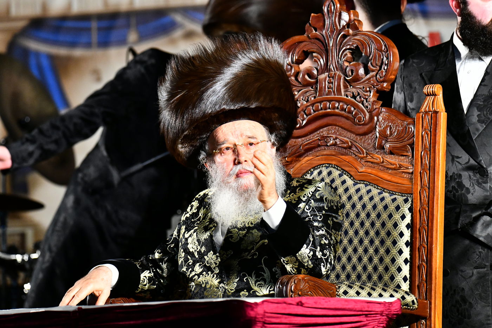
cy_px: 164
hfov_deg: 6.4
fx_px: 4373
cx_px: 246
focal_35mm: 320
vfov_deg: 4.3
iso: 4000
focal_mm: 320
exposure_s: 1/320
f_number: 5.6
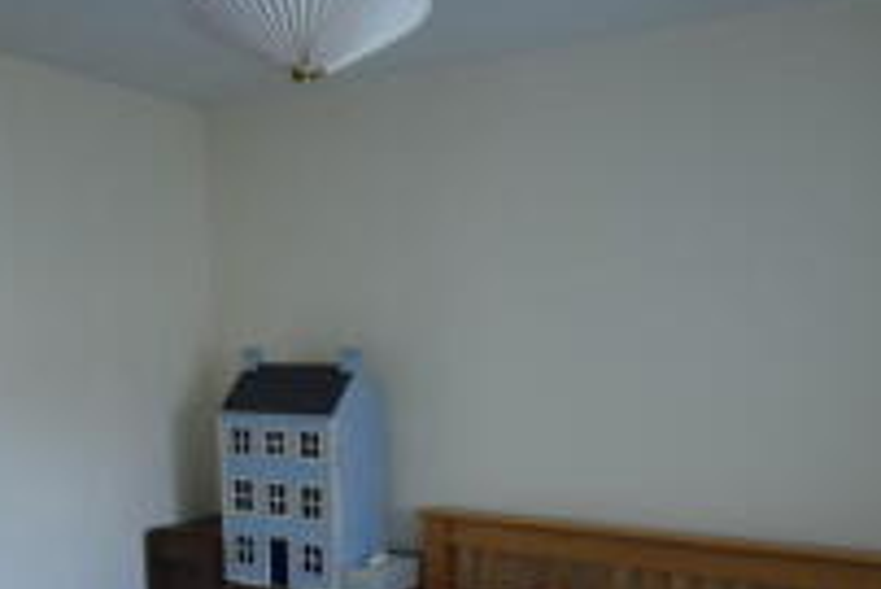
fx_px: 994
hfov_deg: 47.5
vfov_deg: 31.0
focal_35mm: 41
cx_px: 353
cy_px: 565
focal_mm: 11.5
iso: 450
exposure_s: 1/60
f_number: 4.2
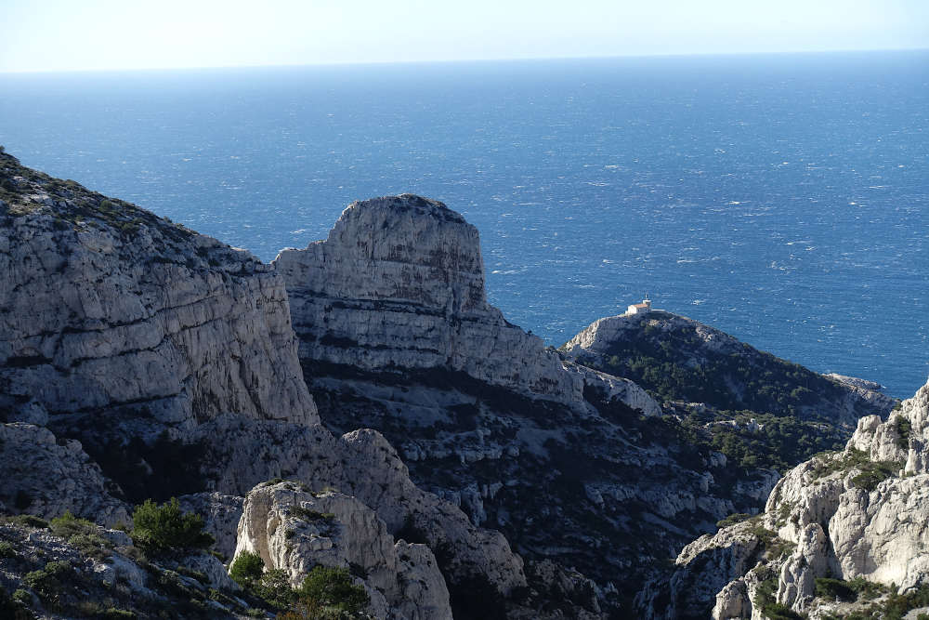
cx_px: 464
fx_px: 1807
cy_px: 310
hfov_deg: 28.8
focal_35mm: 70
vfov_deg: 19.5
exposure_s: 1/640
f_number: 5.6
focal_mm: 25.61
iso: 200
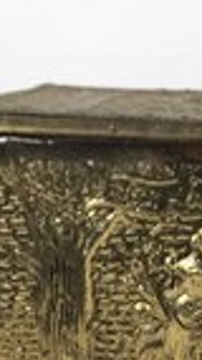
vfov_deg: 27.1
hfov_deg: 15.0
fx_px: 727
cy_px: 311
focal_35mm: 76
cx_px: 269
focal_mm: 4.15
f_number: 2.2
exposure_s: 1/60
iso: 32
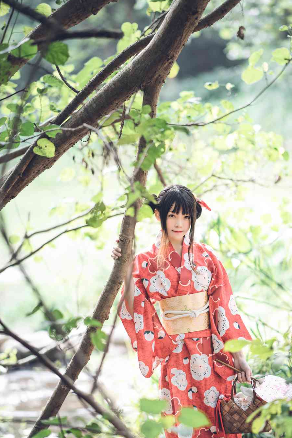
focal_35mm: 141
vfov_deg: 14.5
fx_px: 1715
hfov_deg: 9.7
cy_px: 276
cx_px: 174
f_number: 1.4
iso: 200
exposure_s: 1/200
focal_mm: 105
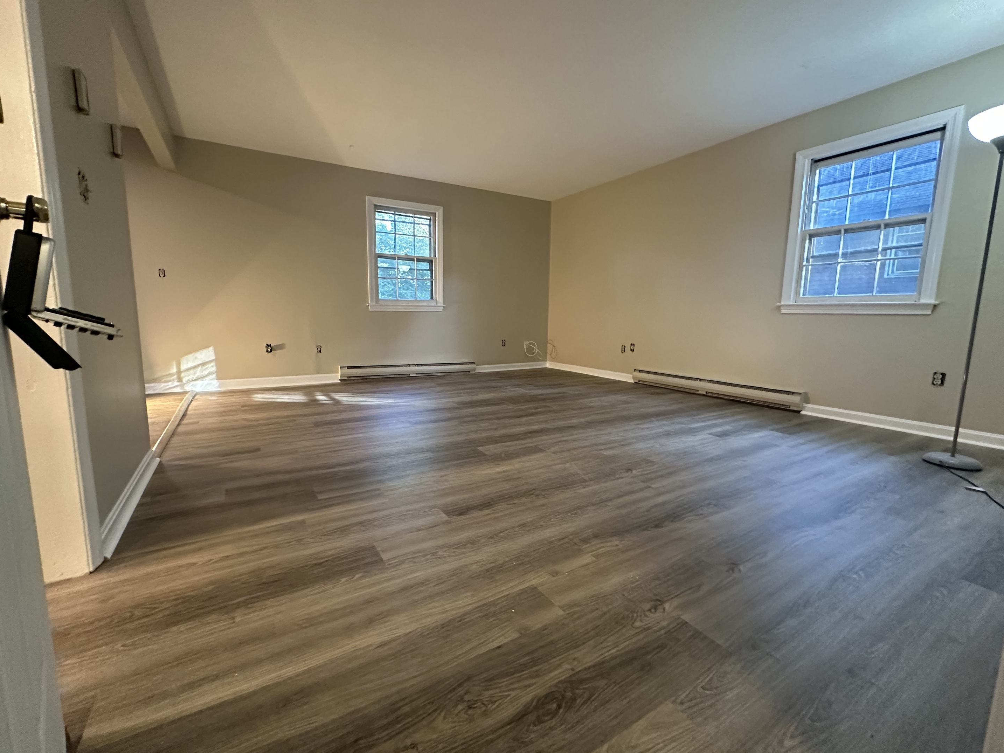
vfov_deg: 81.7
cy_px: 374
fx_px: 435
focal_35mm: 15
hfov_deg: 98.2
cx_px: 495
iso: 500
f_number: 2.2
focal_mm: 2.22
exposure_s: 1/60
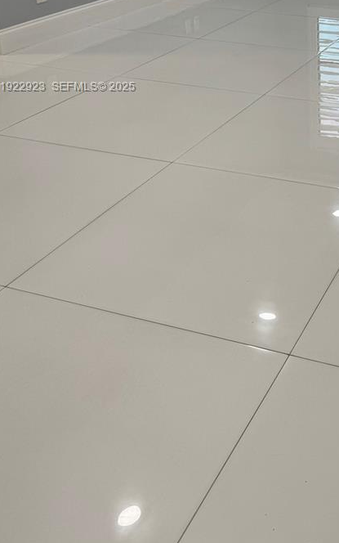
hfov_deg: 26.3
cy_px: 88
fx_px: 680
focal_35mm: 46
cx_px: 351
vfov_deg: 41.1
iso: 64
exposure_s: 1/150
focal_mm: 6.76
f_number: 1.78
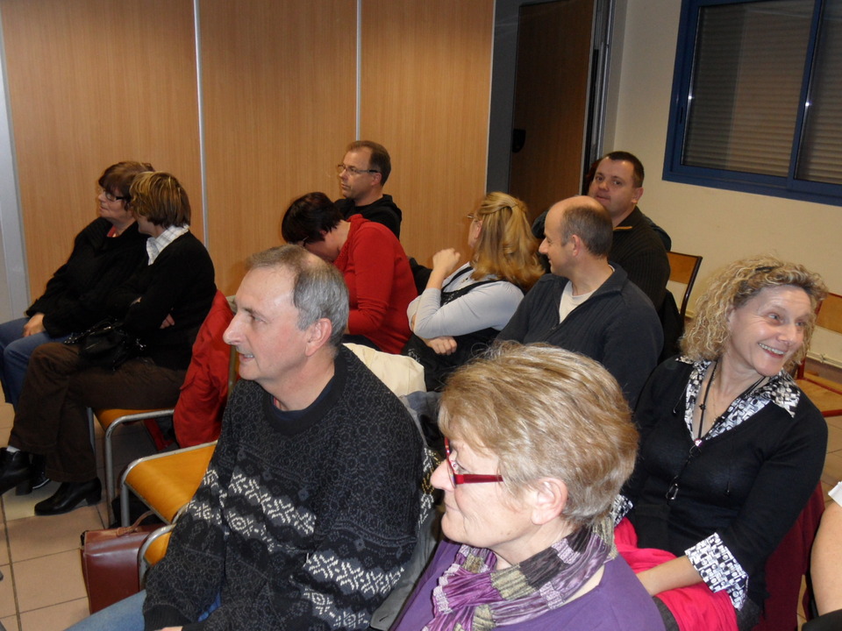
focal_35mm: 32
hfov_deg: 56.8
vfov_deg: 44.2
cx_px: 421
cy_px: 316
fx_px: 778
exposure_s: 1/30
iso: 240
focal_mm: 5.3
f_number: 3.4
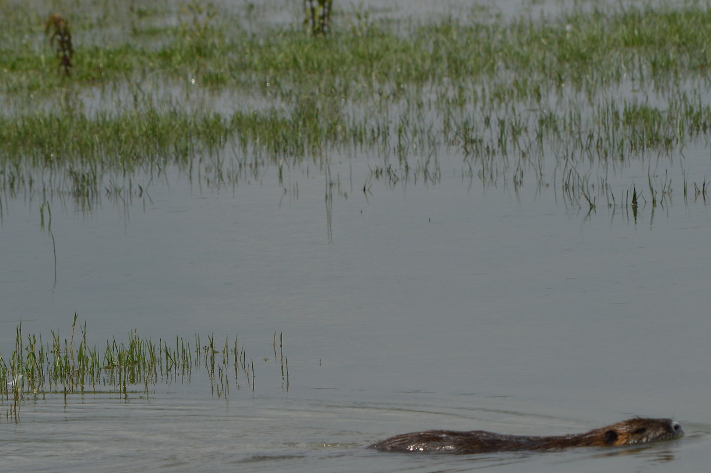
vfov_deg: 2.8
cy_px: 371
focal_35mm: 487
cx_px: 279
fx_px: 9609
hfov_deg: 4.2
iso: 100
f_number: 9
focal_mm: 165
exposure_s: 1/640
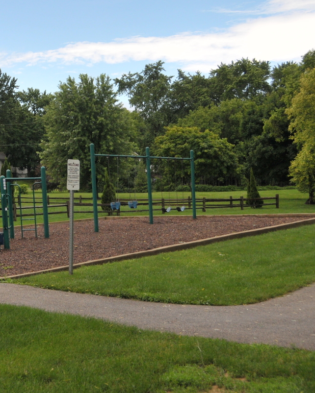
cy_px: 211
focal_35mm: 57
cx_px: 29
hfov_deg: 25.8
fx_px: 664
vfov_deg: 33.0
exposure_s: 1/4000
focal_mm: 20
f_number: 3.5
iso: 500
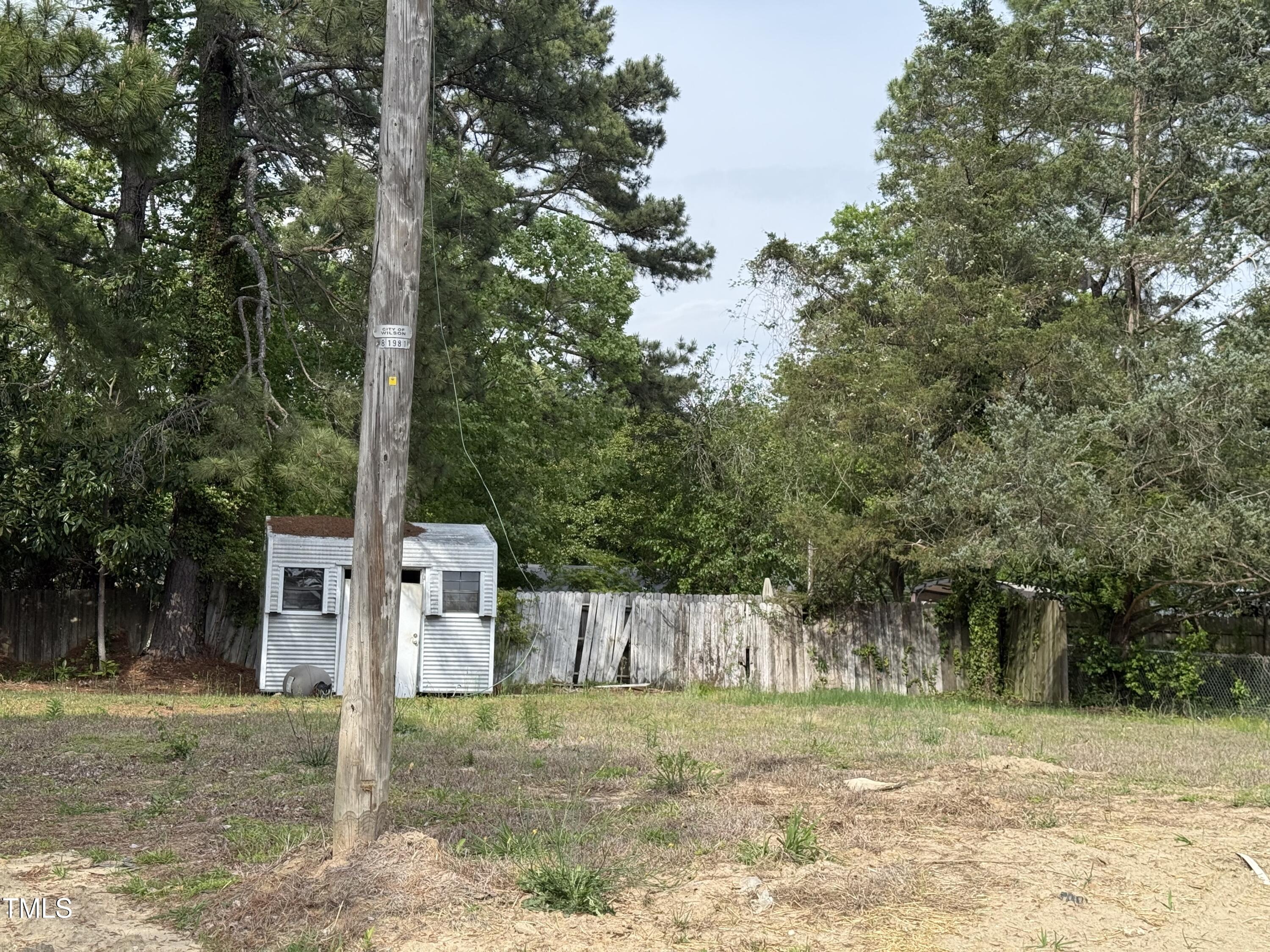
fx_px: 1761
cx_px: 635
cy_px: 476
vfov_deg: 30.3
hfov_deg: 39.7
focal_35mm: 48
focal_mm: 6.76
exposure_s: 1/3096
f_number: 1.78
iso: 80
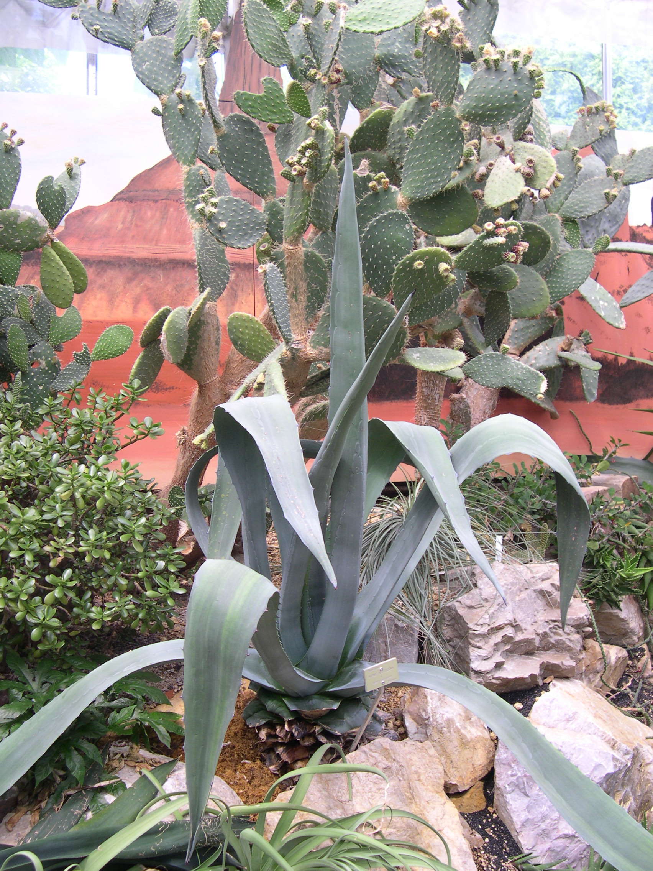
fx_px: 956
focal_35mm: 38
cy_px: 436
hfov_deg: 37.7
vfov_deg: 49.0
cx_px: 326
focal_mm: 8
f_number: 2.8
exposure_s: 1/61
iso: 100
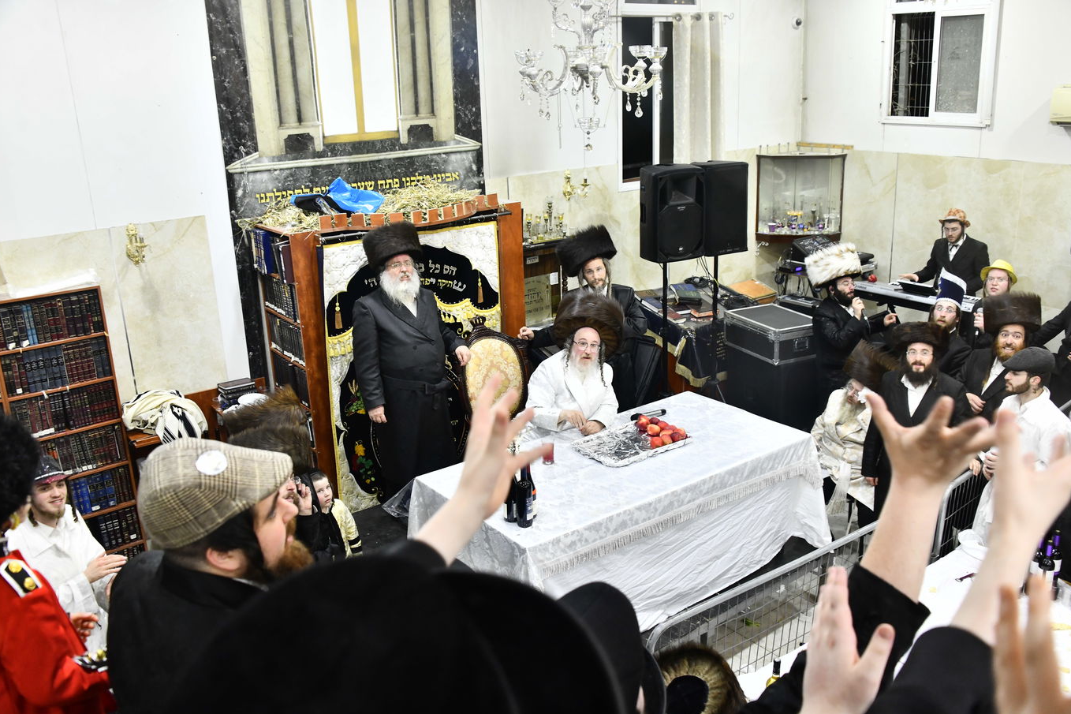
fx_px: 982
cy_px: 348
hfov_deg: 57.2
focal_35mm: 33
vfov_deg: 40.0
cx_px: 542
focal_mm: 32
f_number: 5.6
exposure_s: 1/160
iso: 1250
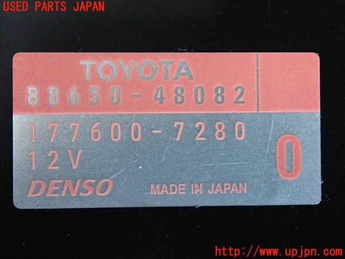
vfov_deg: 23.7
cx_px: 172
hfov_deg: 31.2
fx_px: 618
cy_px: 130
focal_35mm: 62
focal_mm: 11.09
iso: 2000
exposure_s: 1/125
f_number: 3.6
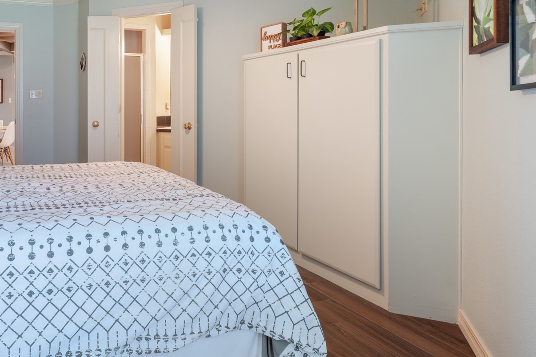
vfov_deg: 46.9
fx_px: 402
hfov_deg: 62.9
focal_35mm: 27
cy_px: 109
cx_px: 124
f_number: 9
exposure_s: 1.3
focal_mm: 16
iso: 250
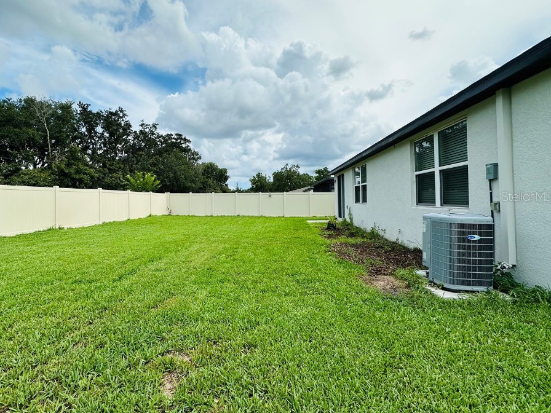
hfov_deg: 94.1
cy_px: 196
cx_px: 245
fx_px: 255
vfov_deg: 78.0
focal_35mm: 16
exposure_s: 1/2564
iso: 50
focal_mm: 2.22
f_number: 2.2
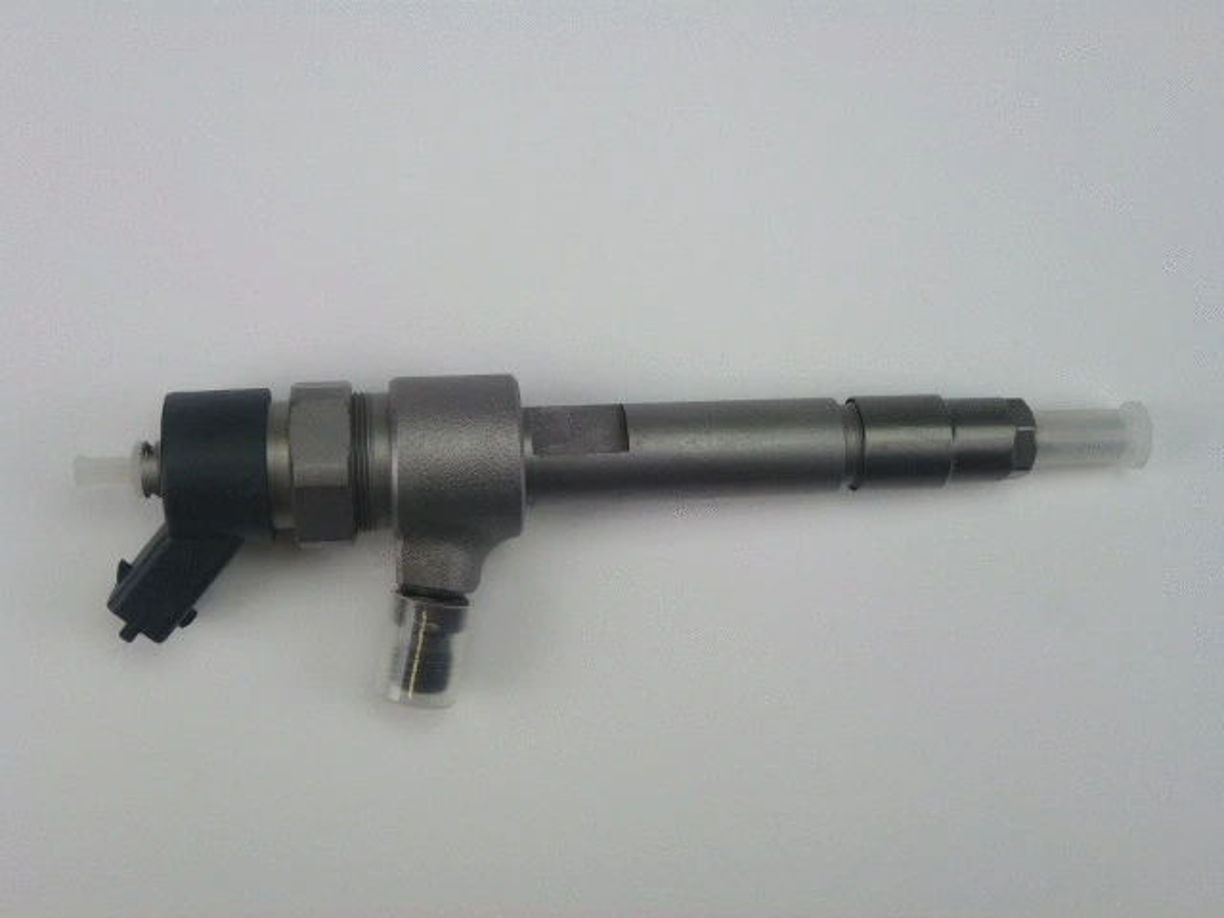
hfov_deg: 42.1
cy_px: 459
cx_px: 612
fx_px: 1591
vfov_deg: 32.2
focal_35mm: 45
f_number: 4
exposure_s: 1/60
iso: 100
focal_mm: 8
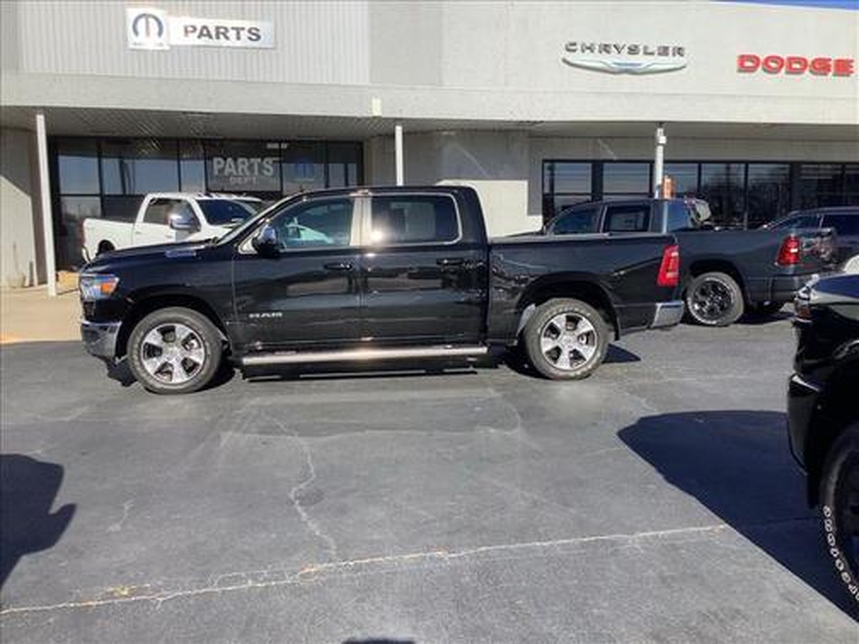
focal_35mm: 31
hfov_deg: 58.4
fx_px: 769
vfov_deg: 45.4
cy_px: 322
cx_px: 430
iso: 25
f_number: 2.4
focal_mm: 3.3
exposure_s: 1/1101
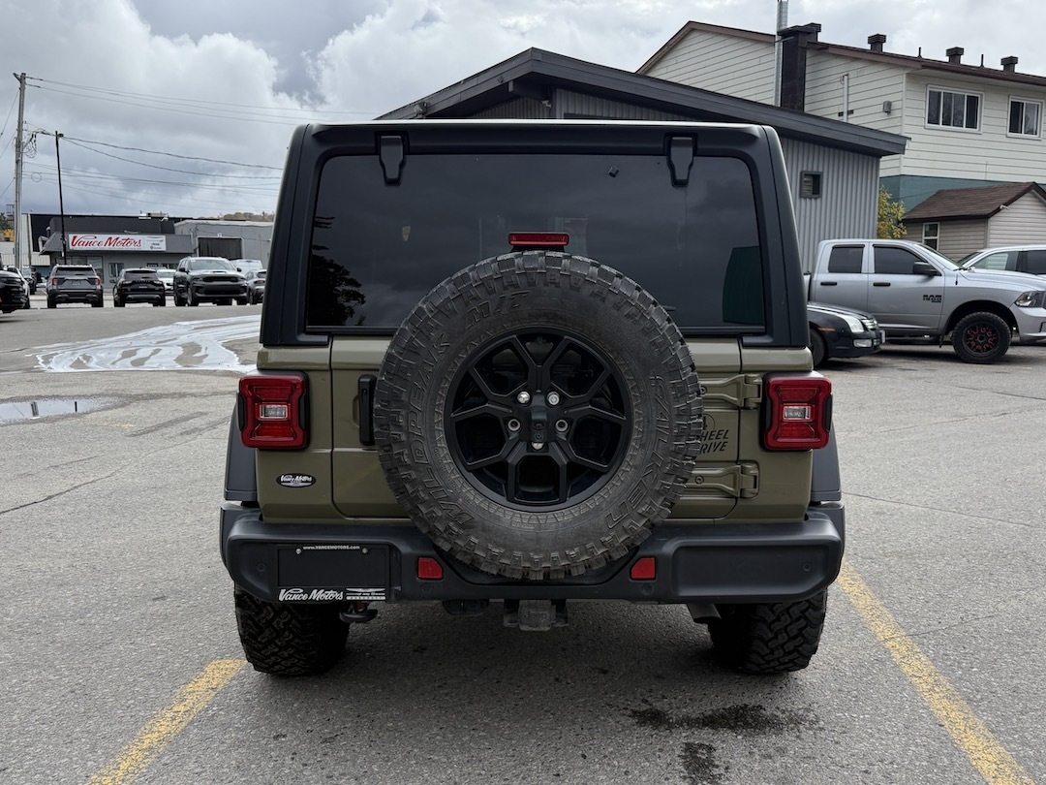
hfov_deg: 71.6
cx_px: 523
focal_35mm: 24
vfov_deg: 56.8
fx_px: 725
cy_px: 392
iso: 125
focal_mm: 6.76
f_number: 1.78
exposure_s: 1/3759
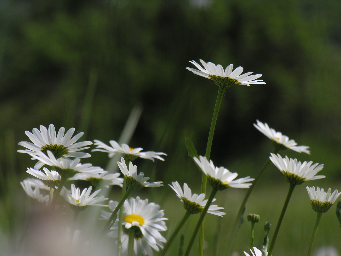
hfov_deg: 5.7
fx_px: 3448
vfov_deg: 4.2
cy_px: 128
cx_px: 170
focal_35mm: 350
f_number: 7.4
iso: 50
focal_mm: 89
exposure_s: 1/379
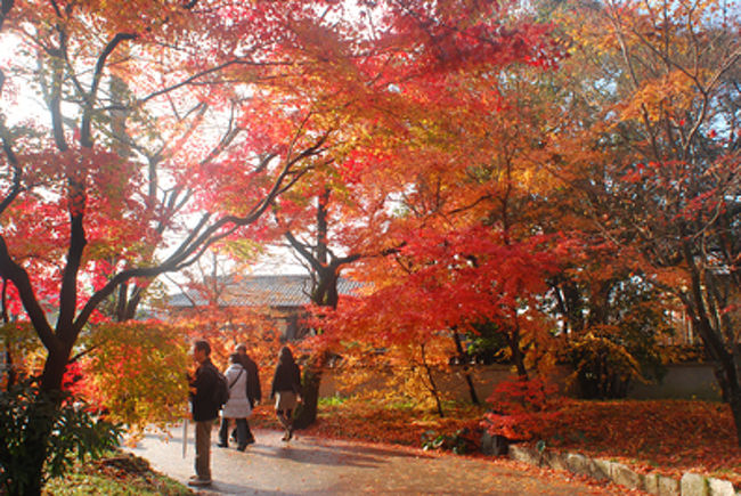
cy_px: 248
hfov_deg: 61.9
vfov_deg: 43.7
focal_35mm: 30
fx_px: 618
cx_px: 370
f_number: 6.3
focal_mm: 20
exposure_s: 1/160
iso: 200
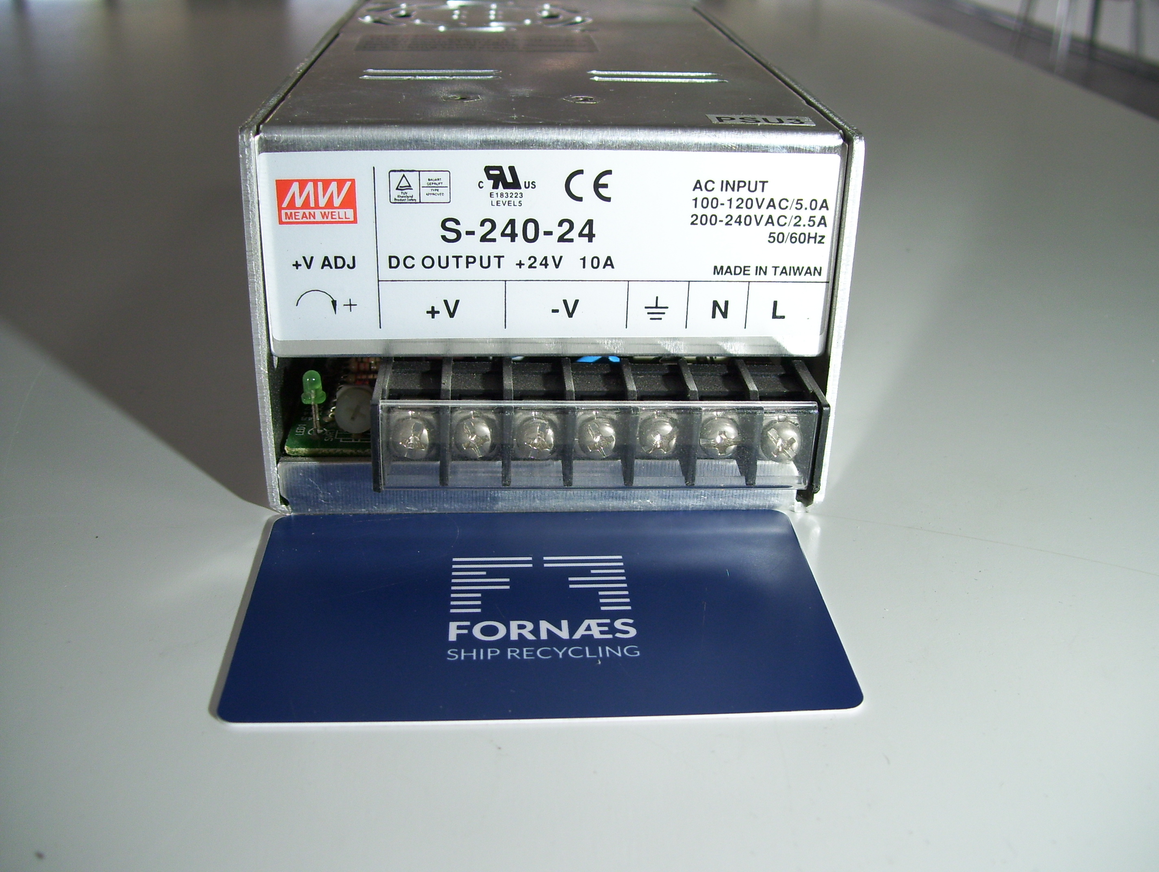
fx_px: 1207
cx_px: 580
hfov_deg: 51.3
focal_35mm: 36
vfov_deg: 39.7
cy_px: 436
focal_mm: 6
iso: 80
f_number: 2.7
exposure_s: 1/320
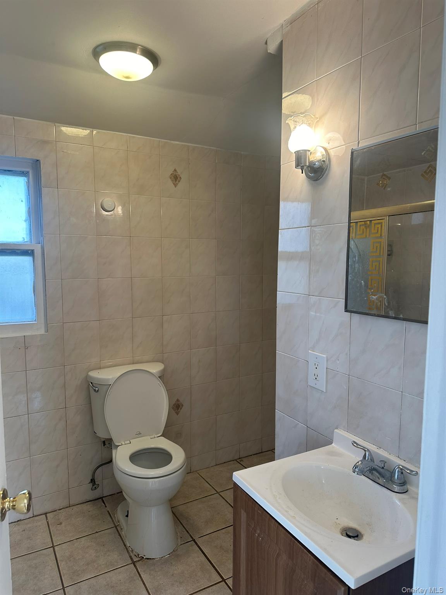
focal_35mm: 24
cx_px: 223
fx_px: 412
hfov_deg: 56.8
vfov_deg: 71.6
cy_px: 298
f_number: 1.78
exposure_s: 1/155
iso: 100
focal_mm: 6.86
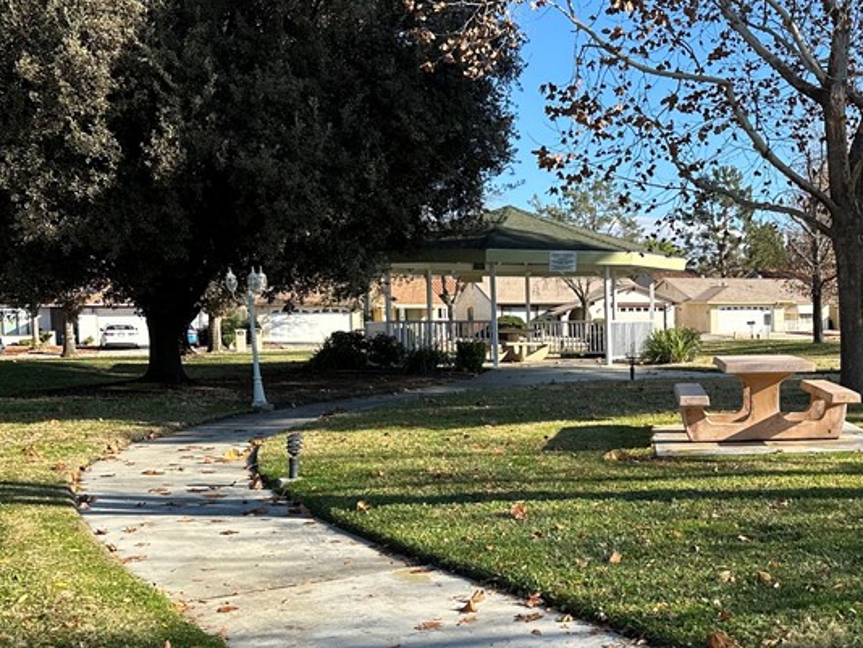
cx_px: 784
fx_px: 1147
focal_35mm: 46
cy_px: 394
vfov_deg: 31.4
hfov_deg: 38.3
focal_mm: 6.86
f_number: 1.78
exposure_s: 1/2155
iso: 80
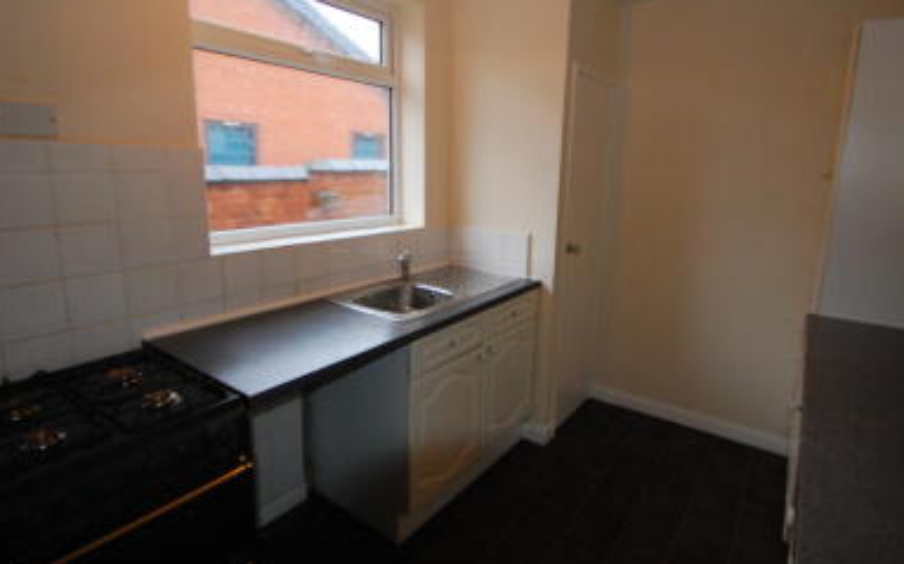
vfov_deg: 62.0
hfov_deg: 87.9
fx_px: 468
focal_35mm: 19
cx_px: 477
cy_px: 254
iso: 800
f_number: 3.5
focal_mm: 10
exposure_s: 1/60
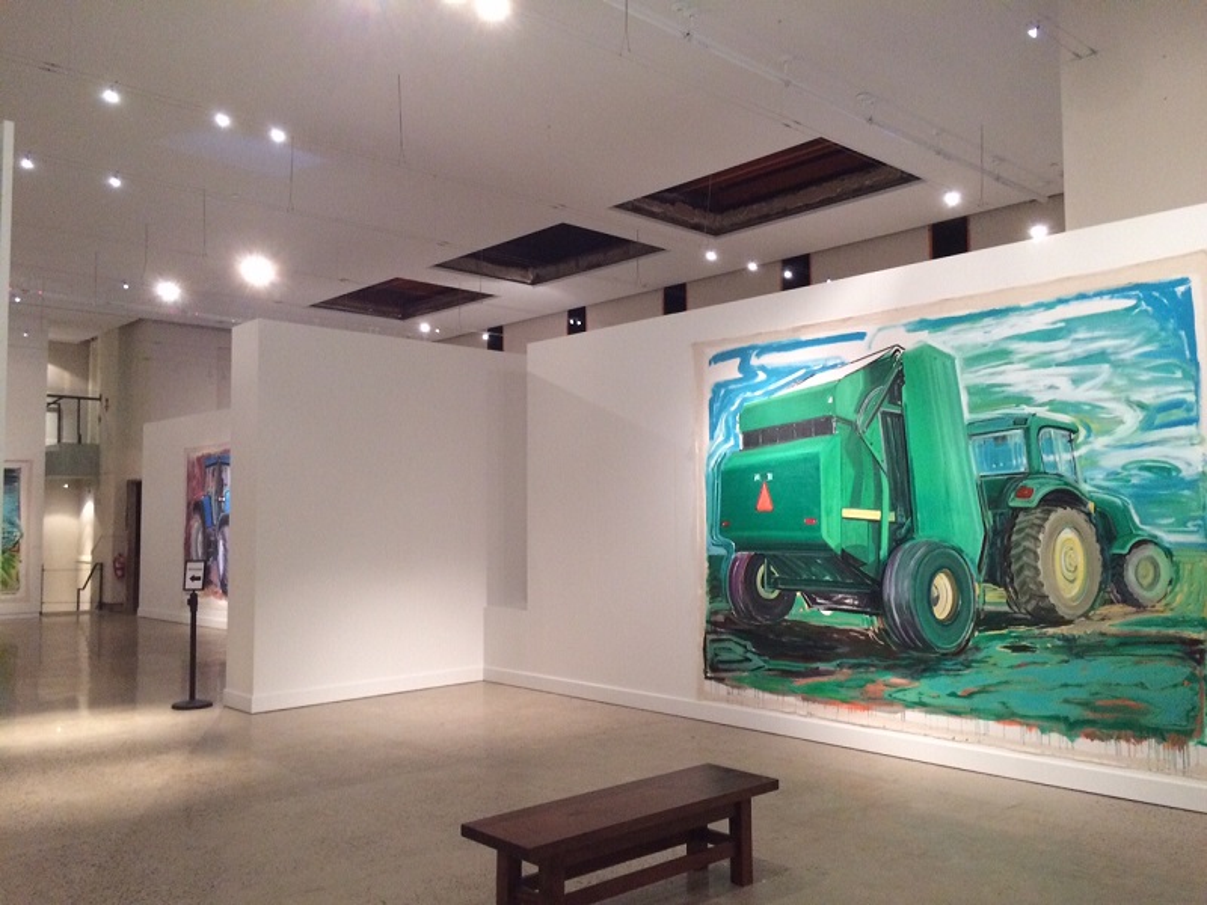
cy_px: 452
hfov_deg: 61.7
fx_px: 1011
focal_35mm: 29
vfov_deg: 48.2
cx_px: 604
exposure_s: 1/30
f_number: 2.2
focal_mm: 4.15
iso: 250
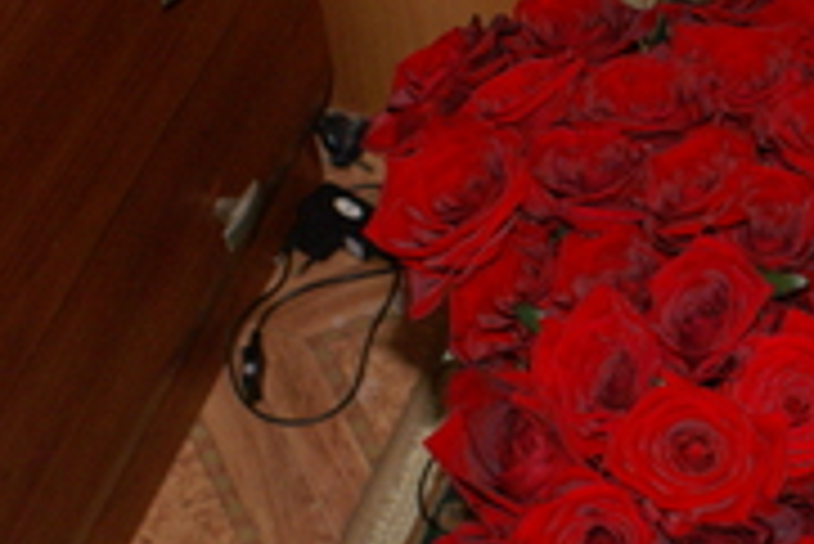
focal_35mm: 97
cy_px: 312
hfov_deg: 20.3
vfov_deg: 14.1
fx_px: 2195
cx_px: 823
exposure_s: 1/60
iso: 400
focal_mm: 26
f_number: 5.6
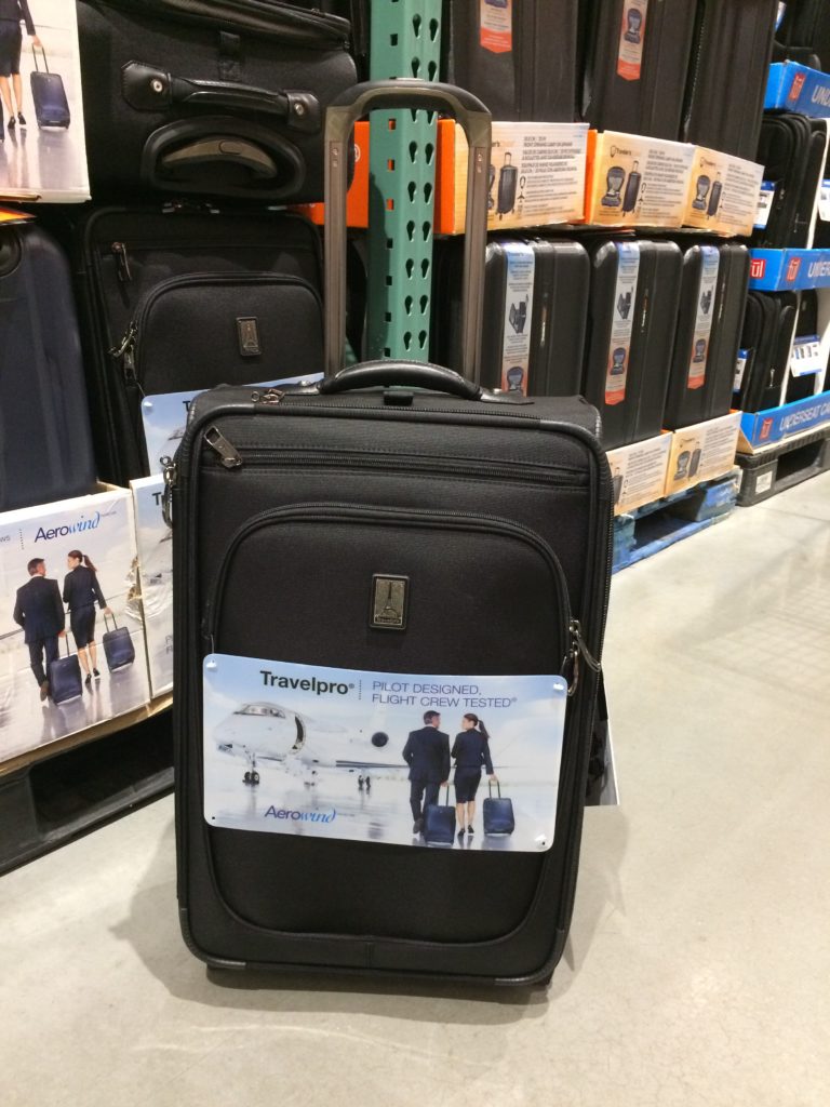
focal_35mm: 29
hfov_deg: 48.2
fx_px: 927
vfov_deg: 61.7
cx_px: 415
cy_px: 554
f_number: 2.2
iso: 250
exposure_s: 1/20
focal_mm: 4.15
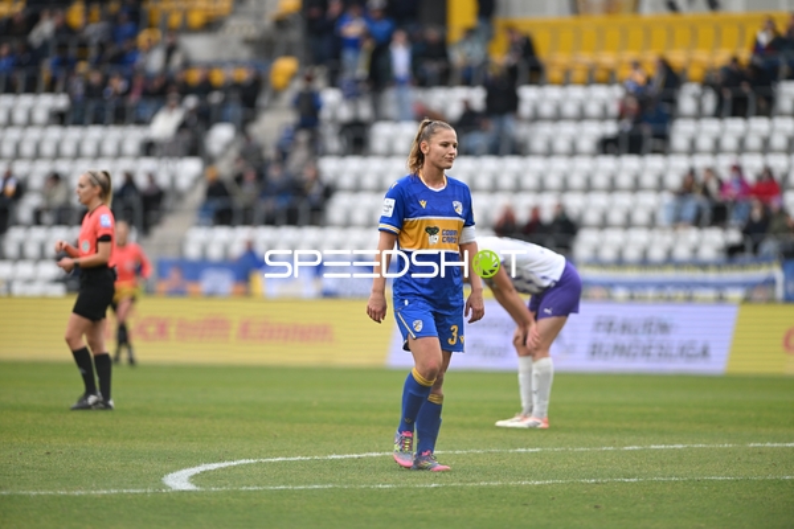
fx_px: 6616
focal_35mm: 300
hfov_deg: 6.9
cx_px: 397
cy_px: 264
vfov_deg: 4.6
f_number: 2.8
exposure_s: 1/2000
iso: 900
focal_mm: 300
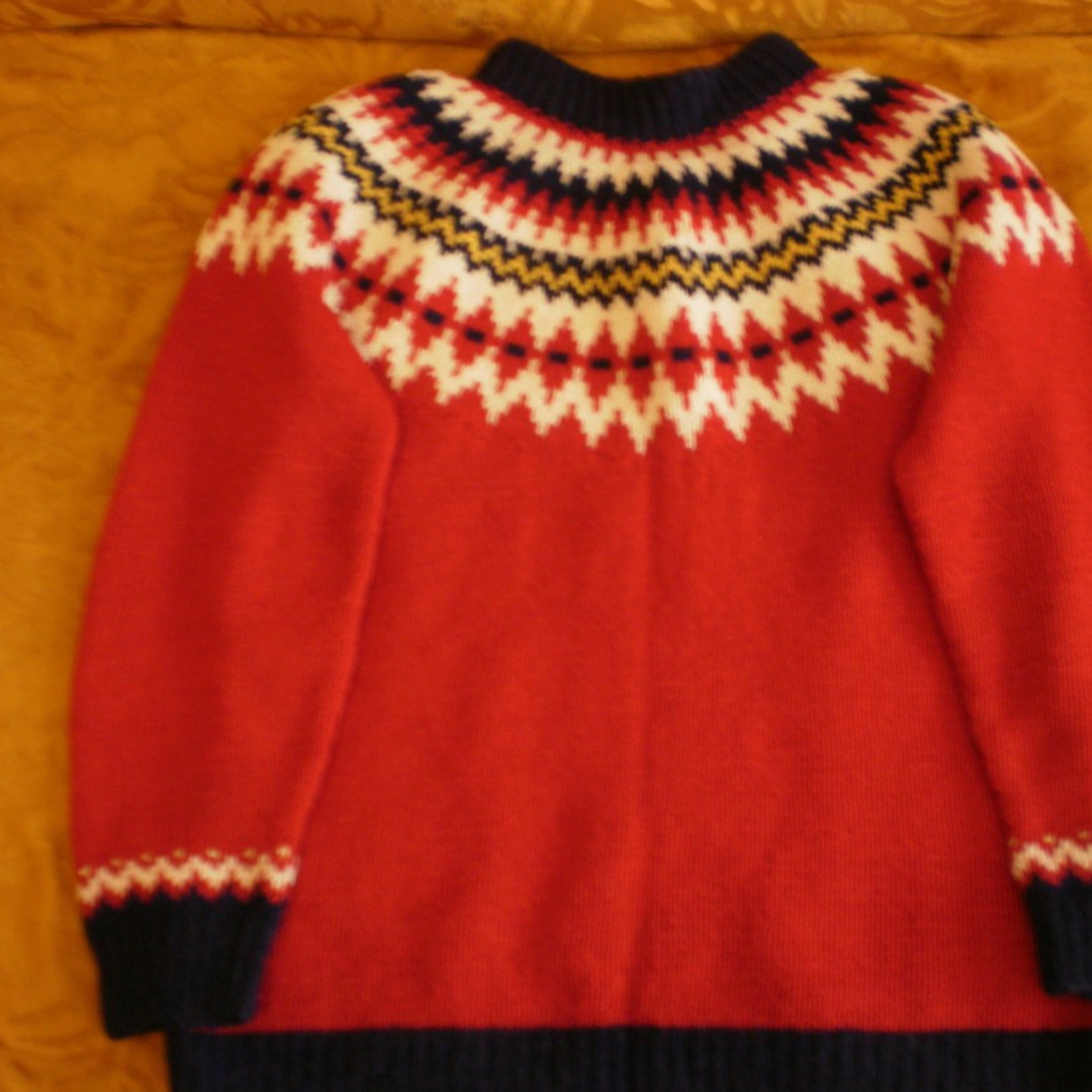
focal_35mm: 50
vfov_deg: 34.0
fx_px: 1785
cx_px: 641
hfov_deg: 33.9
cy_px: 503
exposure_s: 1/2
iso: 125
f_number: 3.1
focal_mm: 6.3
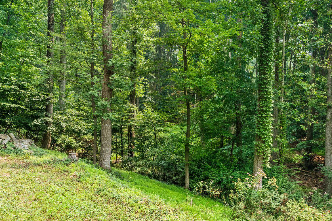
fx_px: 258
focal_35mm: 28
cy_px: 124
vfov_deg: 46.3
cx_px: 208
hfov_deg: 64.5
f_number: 8
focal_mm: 16
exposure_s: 1/400
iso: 1250
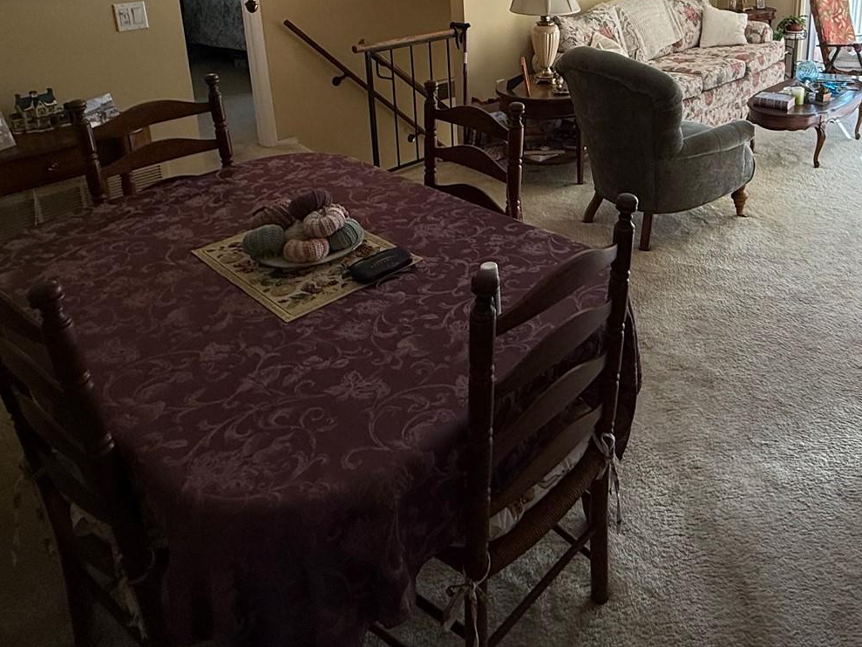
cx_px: 596
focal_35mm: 29
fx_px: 722
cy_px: 90
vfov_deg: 44.7
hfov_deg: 59.7
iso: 100
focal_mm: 2.22
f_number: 2.2
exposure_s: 1/120
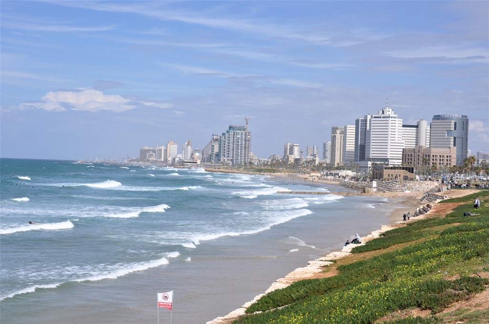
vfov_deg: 23.7
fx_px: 773
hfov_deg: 35.1
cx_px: 244
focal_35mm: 57
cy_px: 162
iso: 200
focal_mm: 38
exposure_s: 1/400
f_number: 10
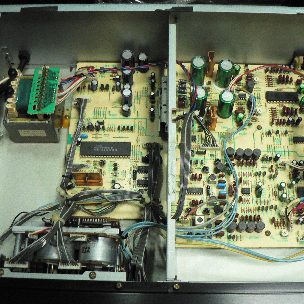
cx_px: 167
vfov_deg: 39.2
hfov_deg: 39.1
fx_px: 427
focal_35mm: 43
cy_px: 153
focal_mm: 6
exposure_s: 1/50
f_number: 2.8
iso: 400
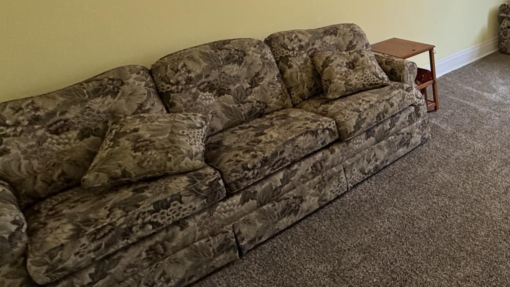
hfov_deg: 53.1
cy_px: 27
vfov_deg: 36.5
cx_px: 491
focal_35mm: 30
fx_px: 406
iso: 400
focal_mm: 2.22
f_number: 2.2
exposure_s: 1/60
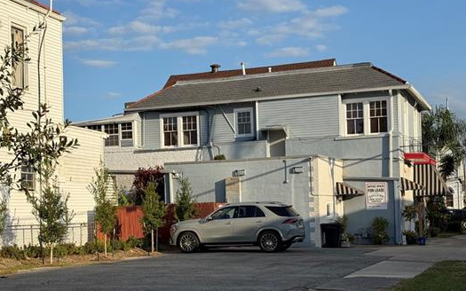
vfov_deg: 20.9
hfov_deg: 32.9
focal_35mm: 62
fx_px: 787
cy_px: 188
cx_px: 194
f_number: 1.78
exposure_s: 1/5208
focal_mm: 6.76
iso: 64
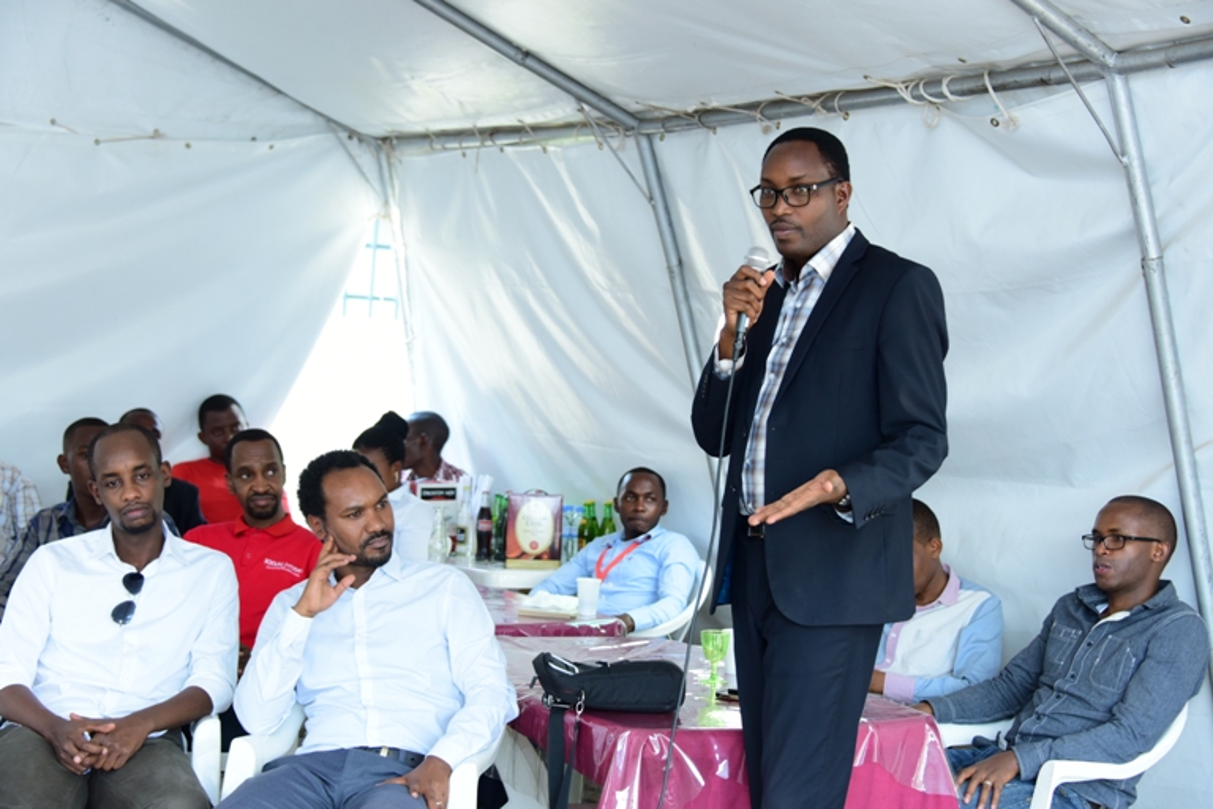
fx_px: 2190
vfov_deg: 20.9
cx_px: 606
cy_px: 404
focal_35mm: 65
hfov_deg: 31.0
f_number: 5
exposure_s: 1/125
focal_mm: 65
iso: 1000
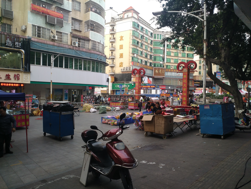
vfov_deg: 51.4
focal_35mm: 27
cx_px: 126
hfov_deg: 65.3
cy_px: 94
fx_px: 196
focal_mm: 4.73
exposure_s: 1/50
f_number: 2.2
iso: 125
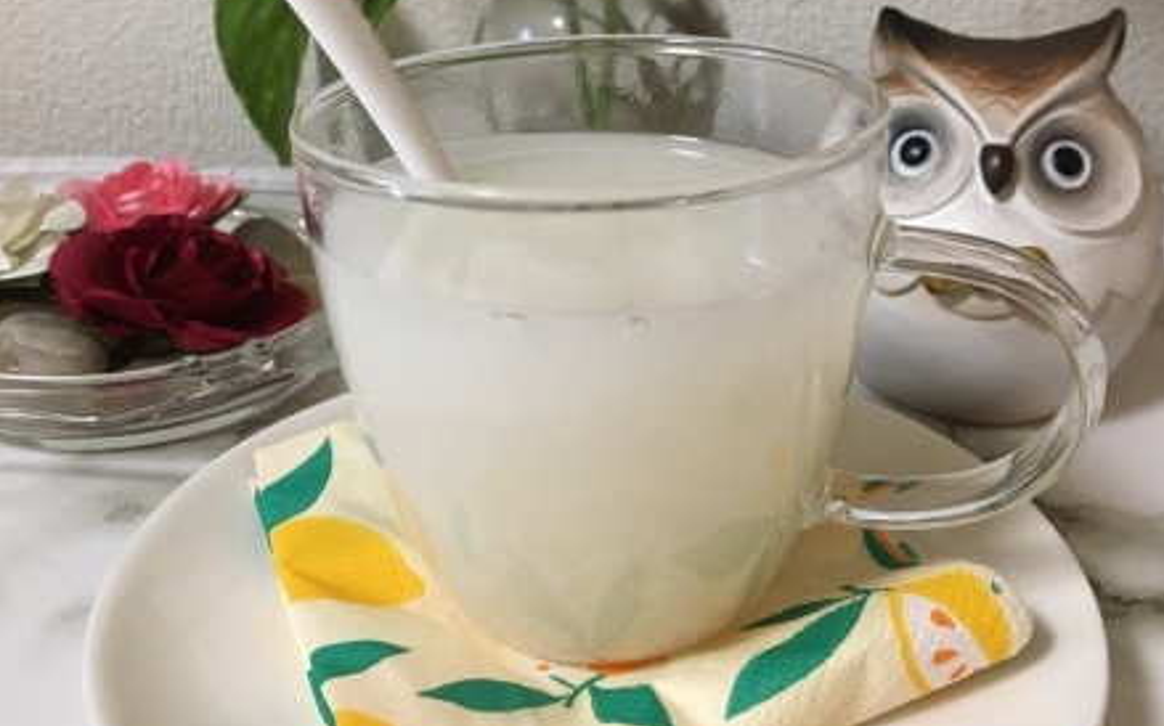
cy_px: 225
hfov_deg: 47.2
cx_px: 594
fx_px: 1332
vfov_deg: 30.2
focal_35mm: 42
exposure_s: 1/30
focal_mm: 4.15
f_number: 2.2
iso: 125
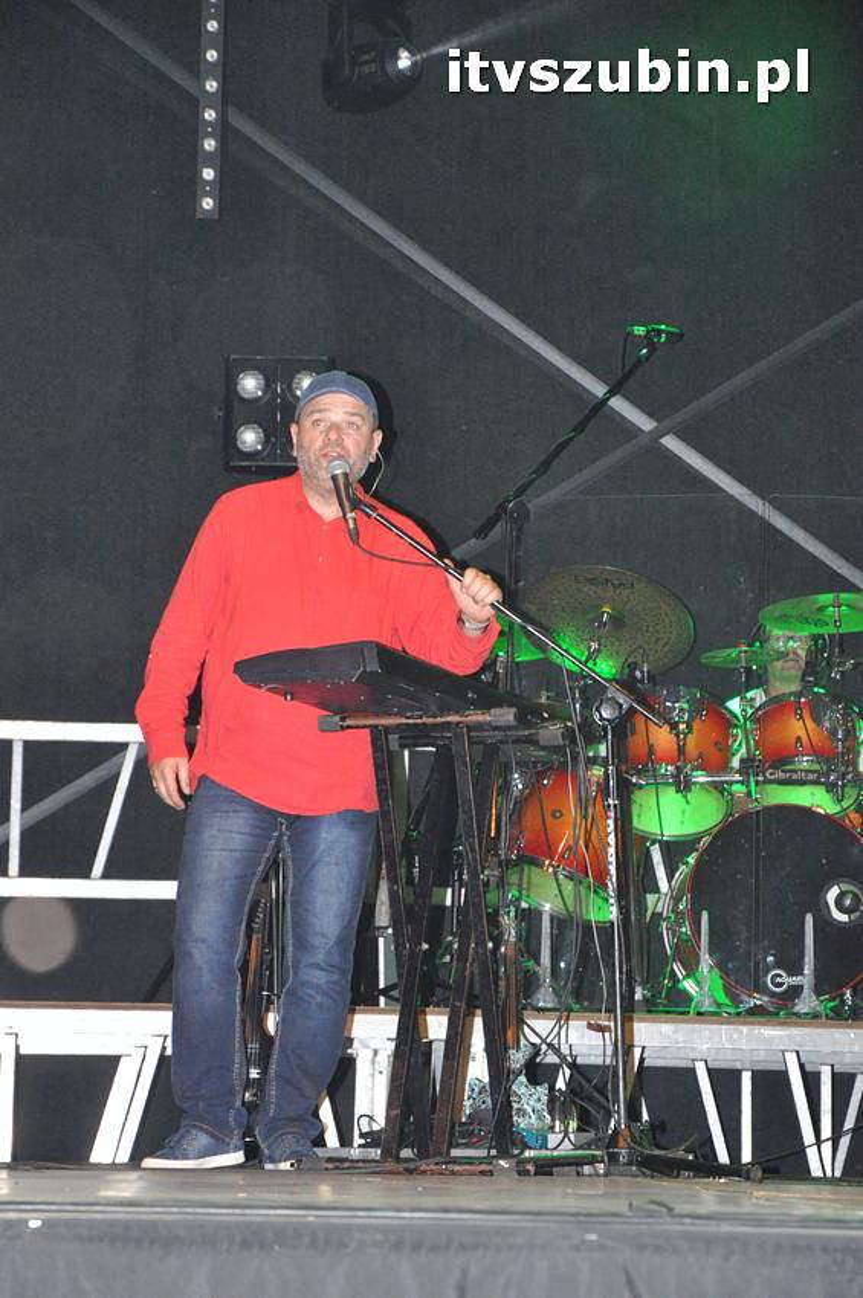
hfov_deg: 13.0
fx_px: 3783
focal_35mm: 105
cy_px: 649
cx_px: 432
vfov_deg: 19.5
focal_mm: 70
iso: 3200
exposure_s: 1/60
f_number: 5.6
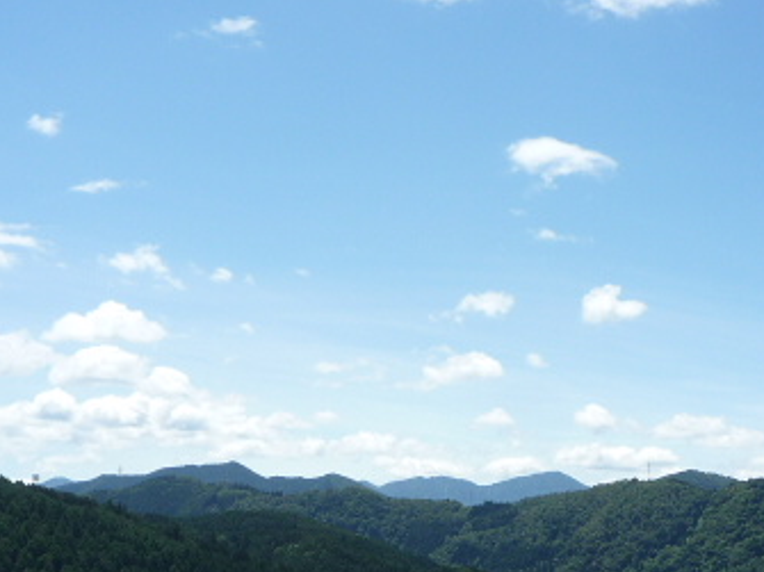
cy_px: 522
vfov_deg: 22.7
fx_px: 1390
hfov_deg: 30.5
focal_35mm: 63
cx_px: 502
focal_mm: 5.8
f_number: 4.5
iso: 100
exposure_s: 1/640
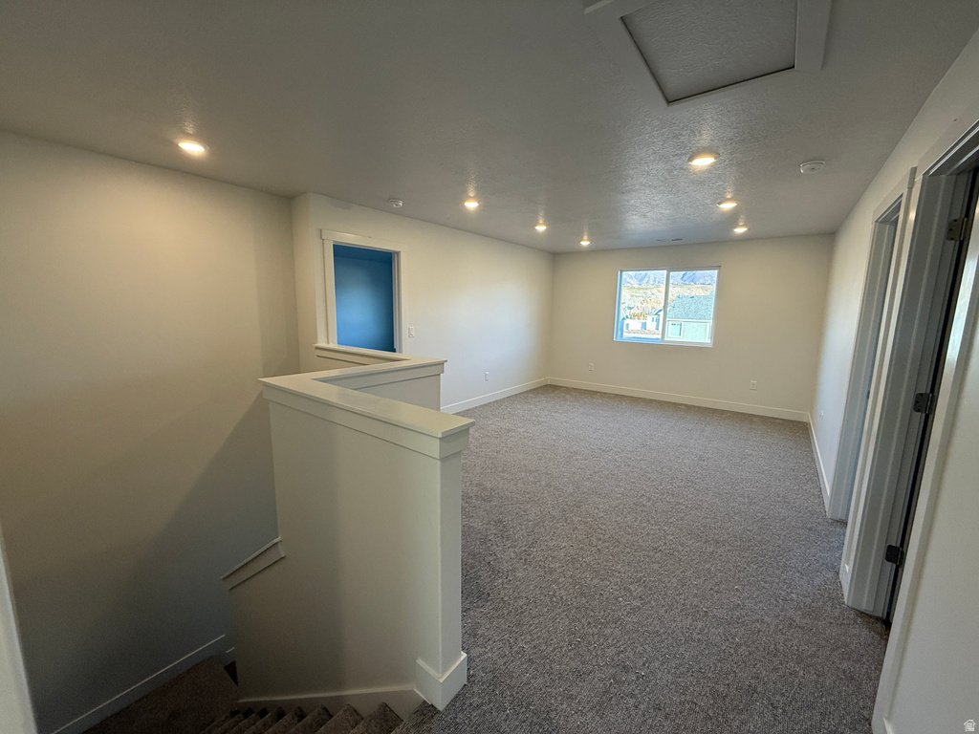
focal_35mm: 14
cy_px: 367
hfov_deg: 102.1
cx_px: 490
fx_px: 396
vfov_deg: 85.7
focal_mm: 2.22
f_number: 2.2
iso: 125
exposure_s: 1/120
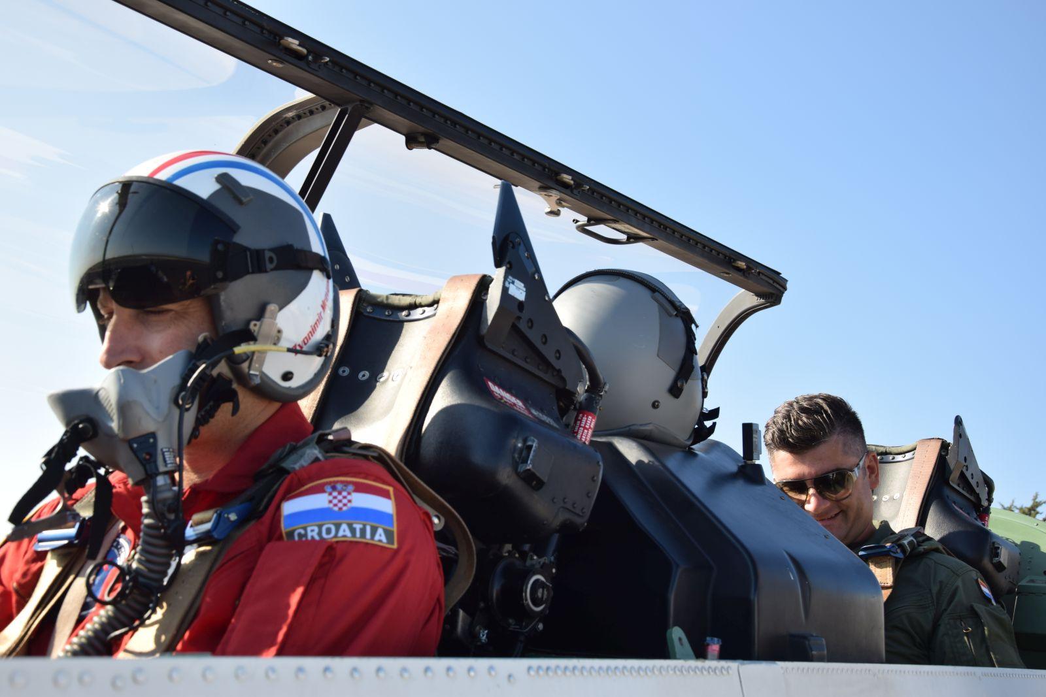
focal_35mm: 48
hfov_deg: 41.1
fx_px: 1395
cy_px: 348
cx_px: 523
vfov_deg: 28.1
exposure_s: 1/200
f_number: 7.1
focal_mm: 32
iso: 100
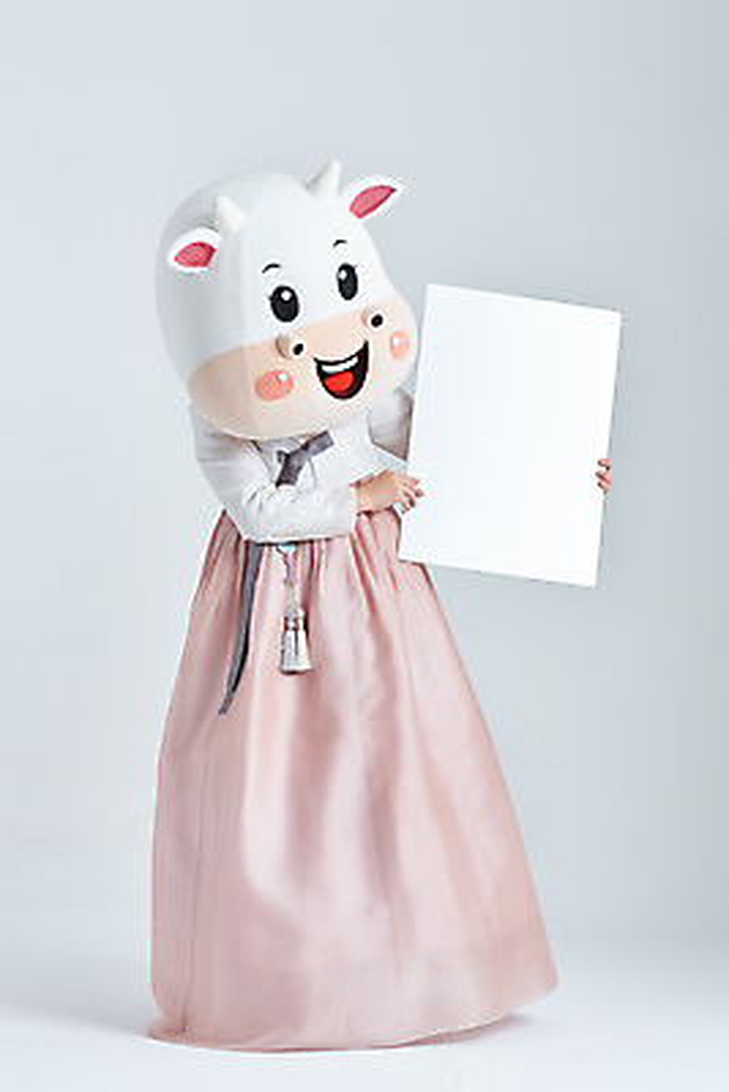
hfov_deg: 15.2
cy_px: 546
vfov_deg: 22.6
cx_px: 364
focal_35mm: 90
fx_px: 2731
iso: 100
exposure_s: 1/125
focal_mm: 90
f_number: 11
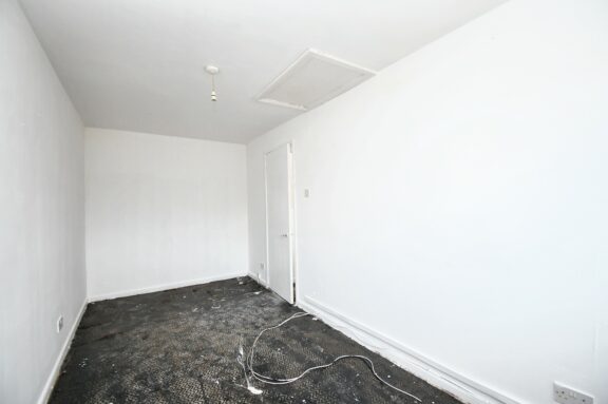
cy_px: 202
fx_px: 253
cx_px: 304
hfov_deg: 100.4
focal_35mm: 15
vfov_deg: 77.2
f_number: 4.5
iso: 560
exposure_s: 1/80
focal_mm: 10
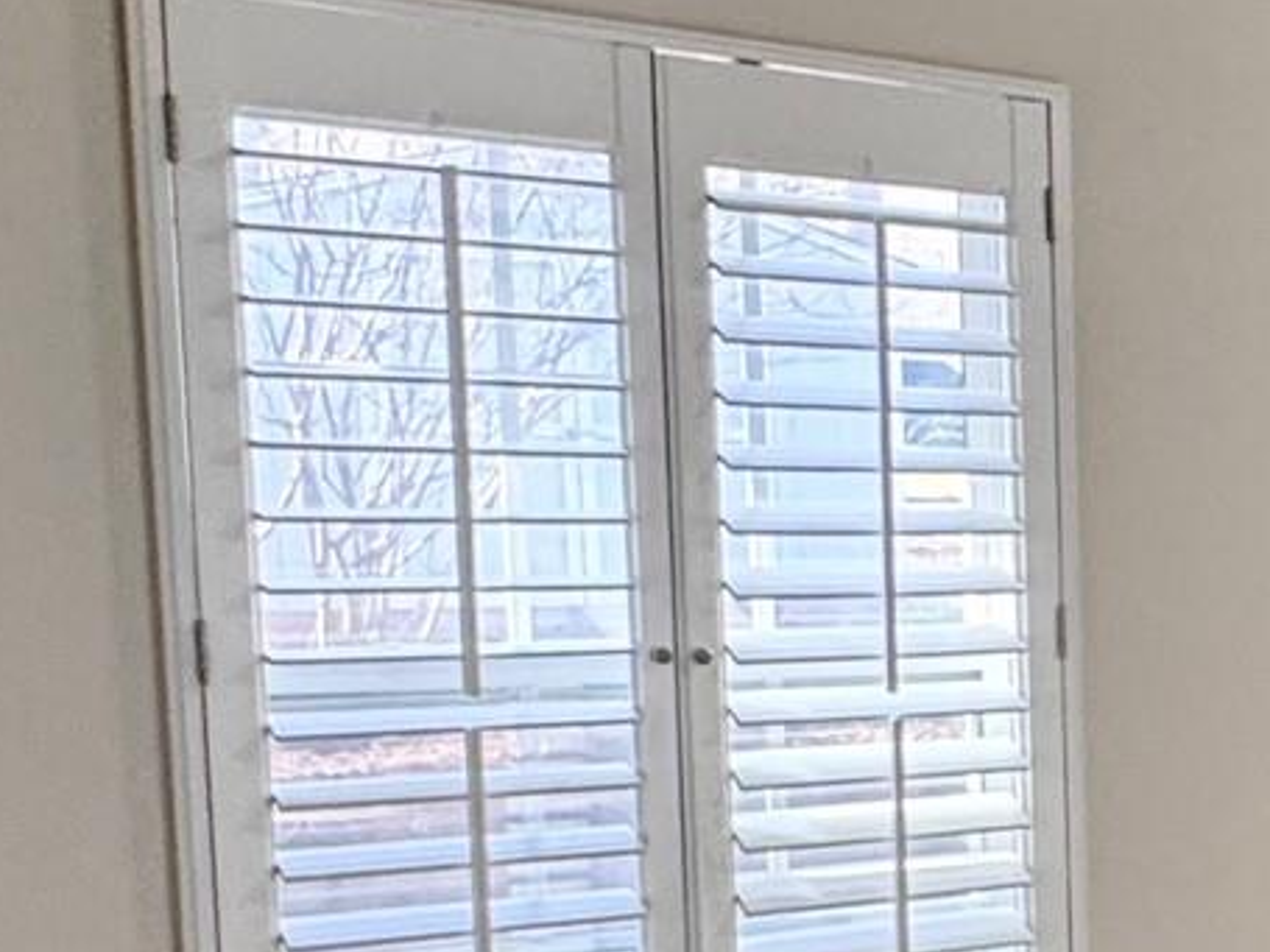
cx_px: 2280
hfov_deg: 21.0
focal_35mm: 63
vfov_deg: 23.1
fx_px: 2311
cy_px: 709
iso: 200
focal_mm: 2.22
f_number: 2.2
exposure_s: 1/120
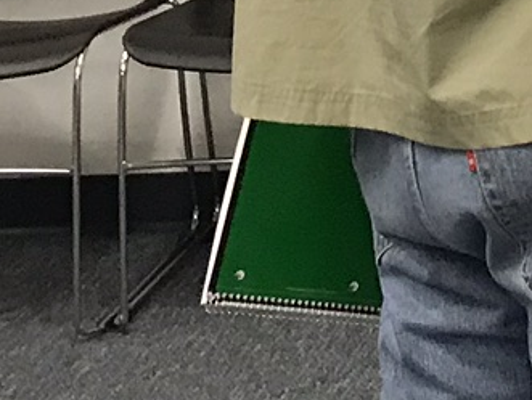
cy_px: -474
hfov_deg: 10.0
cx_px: 1260
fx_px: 2662
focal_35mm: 173
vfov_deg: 8.1
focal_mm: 3.99
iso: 32
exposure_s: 1/30
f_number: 1.8
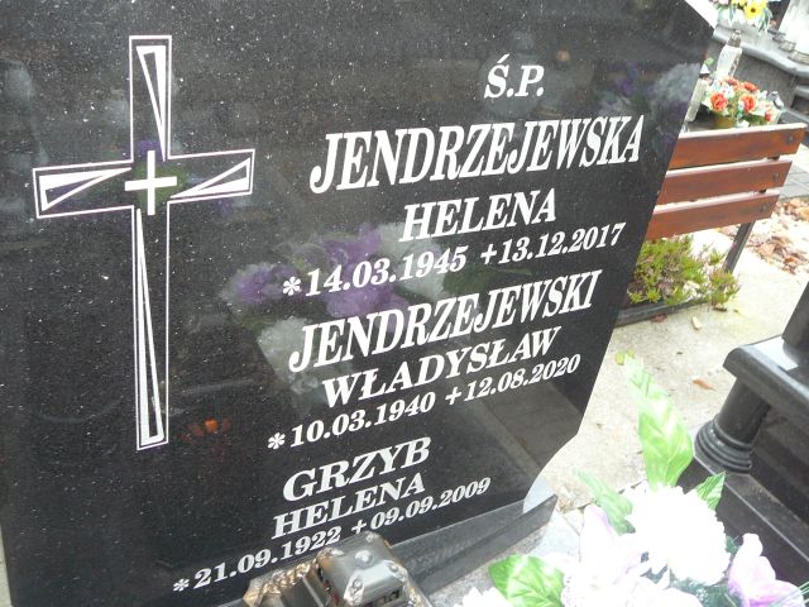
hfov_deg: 52.6
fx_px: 818
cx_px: 404
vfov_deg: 40.7
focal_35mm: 35
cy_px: 304
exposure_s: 1/30
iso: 125
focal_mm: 5.2
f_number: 2.8
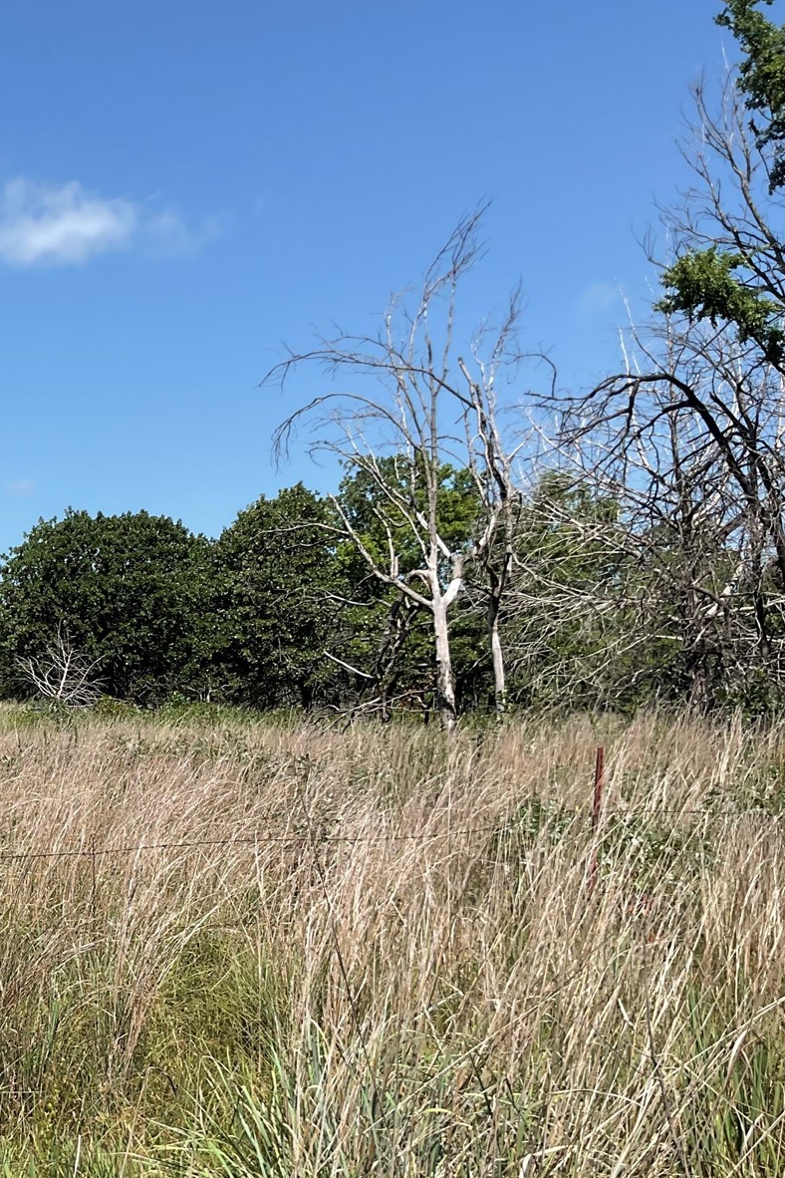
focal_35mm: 49
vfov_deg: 40.2
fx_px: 1603
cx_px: -131
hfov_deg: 25.1
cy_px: 683
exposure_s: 1/1626
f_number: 1.8
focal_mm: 3
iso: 16
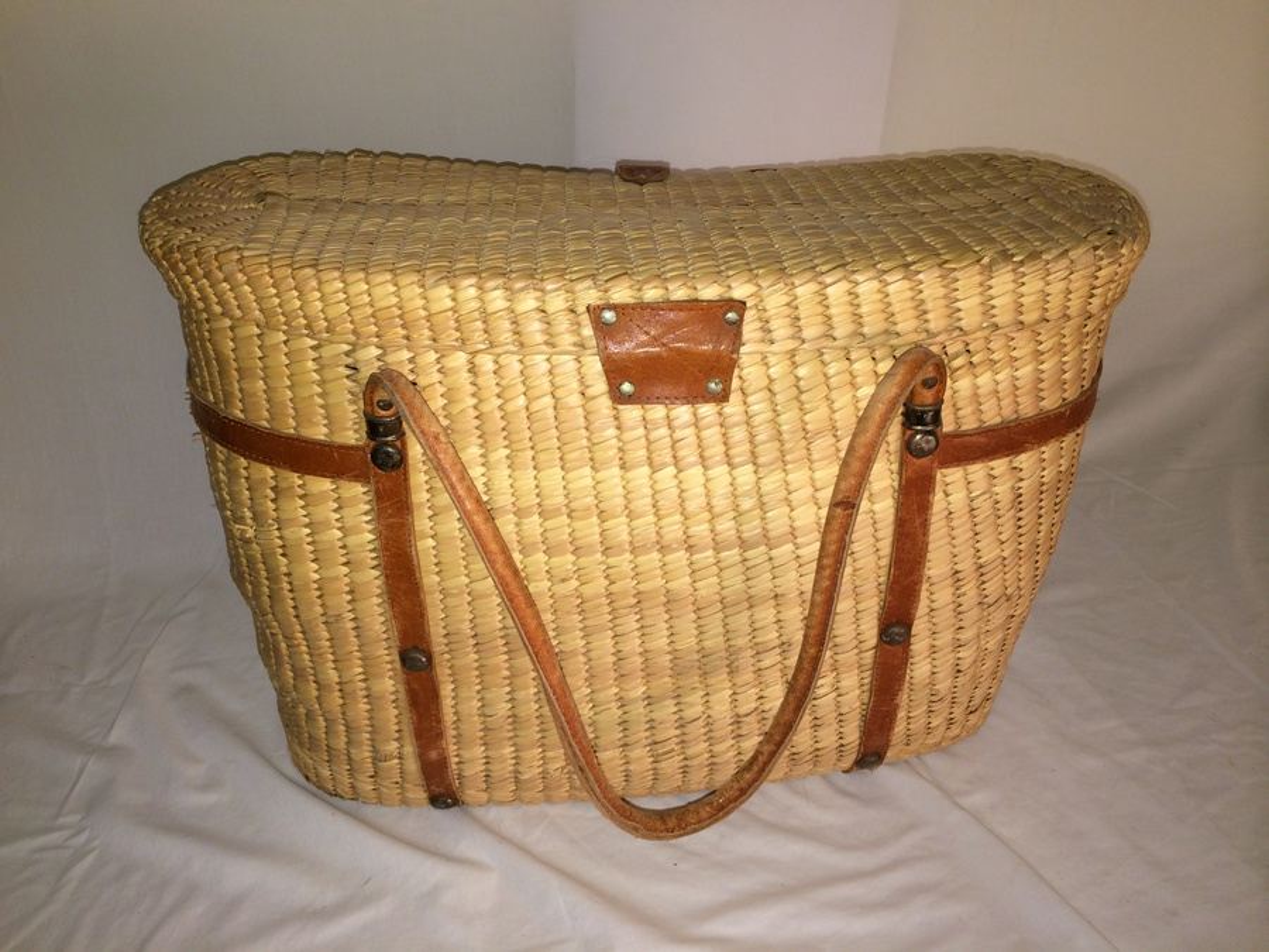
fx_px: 1100
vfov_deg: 46.8
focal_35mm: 30
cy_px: 476
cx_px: 634
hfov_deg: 60.0
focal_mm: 4.12
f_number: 2.2
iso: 50
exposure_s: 1/30
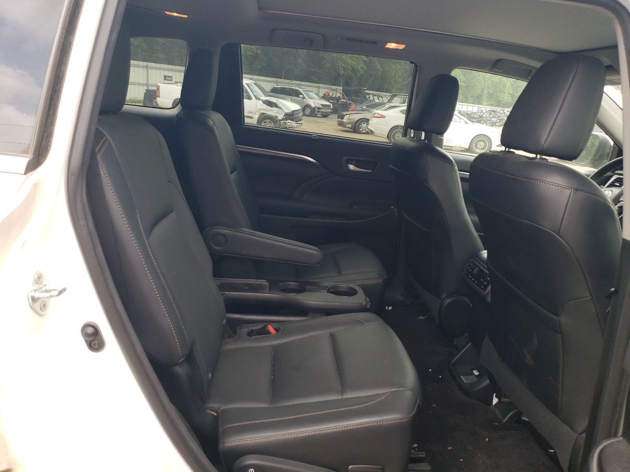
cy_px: 236
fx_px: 473
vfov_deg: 53.1
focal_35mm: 26
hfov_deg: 67.3
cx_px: 315
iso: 50
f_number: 1.5
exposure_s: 1/192
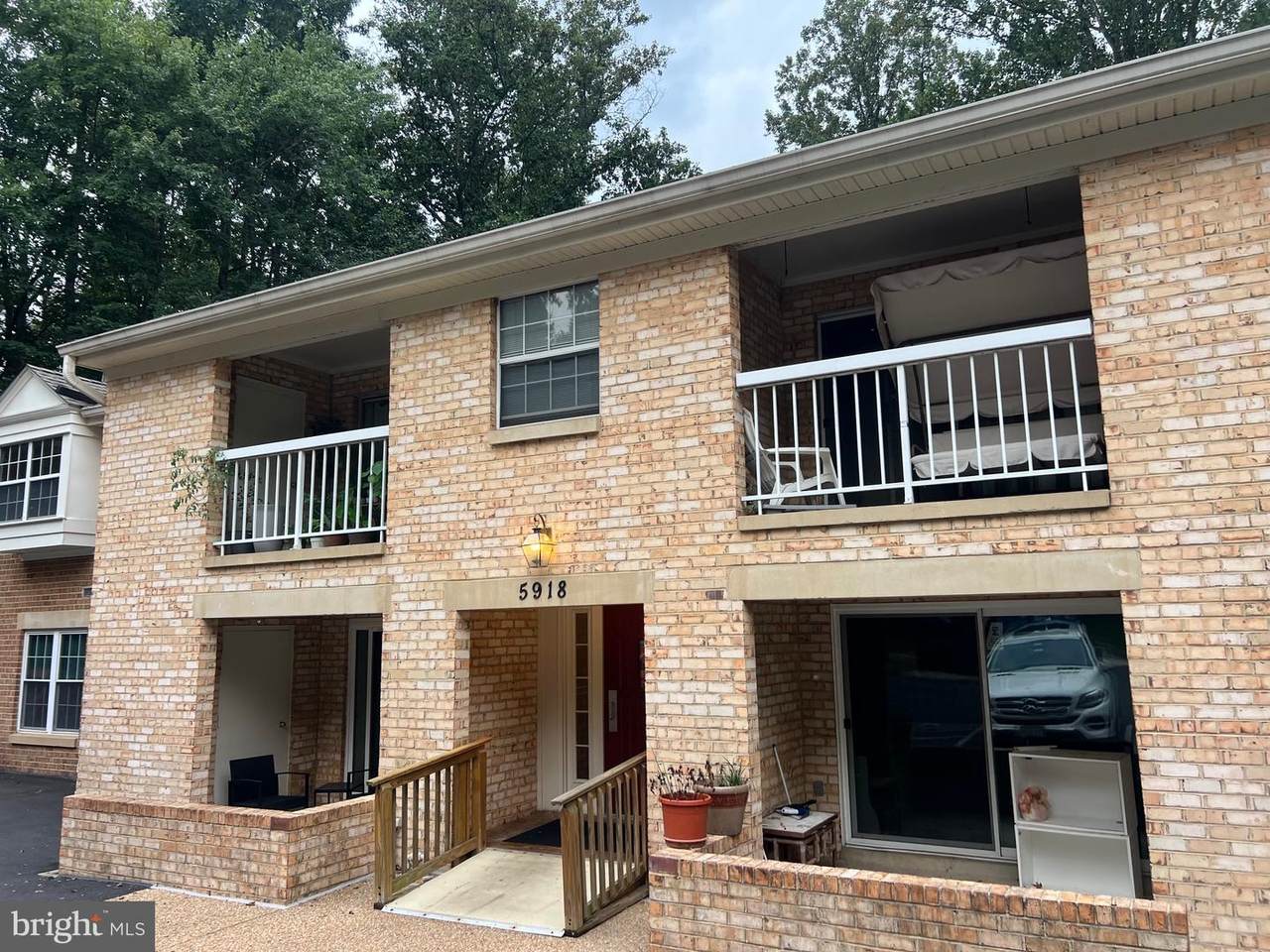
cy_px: 476
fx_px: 954
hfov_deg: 67.3
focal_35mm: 26
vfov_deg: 53.1
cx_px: 635
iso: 50
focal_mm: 5.7
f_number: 1.5
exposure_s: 1/121
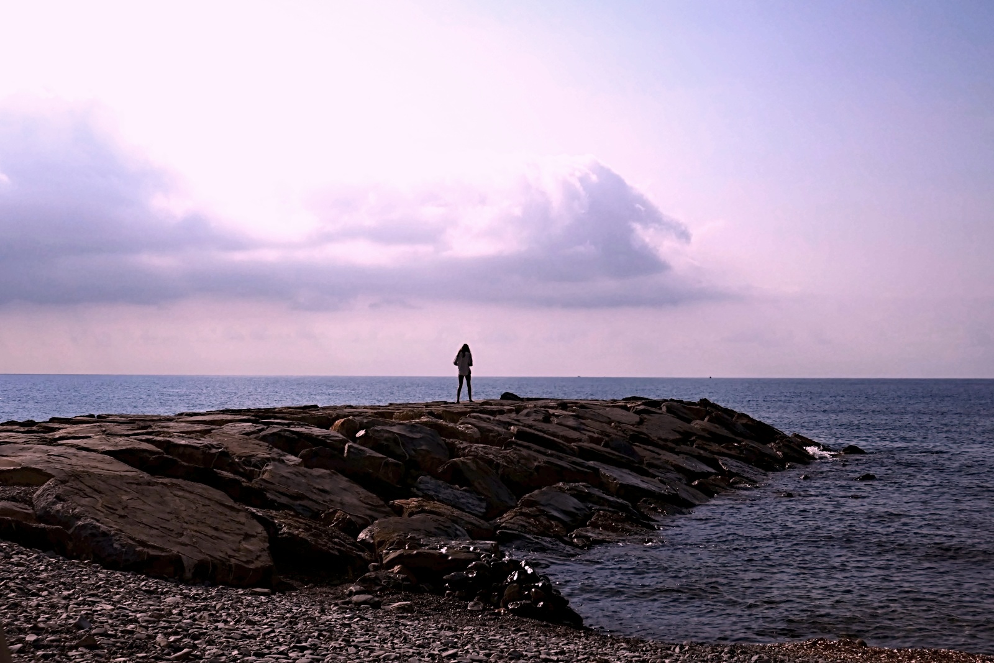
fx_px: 1270
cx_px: 497
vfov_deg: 29.2
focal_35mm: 46
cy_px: 332
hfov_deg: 42.7
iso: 125
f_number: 6.3
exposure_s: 1/1600
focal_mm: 16.9
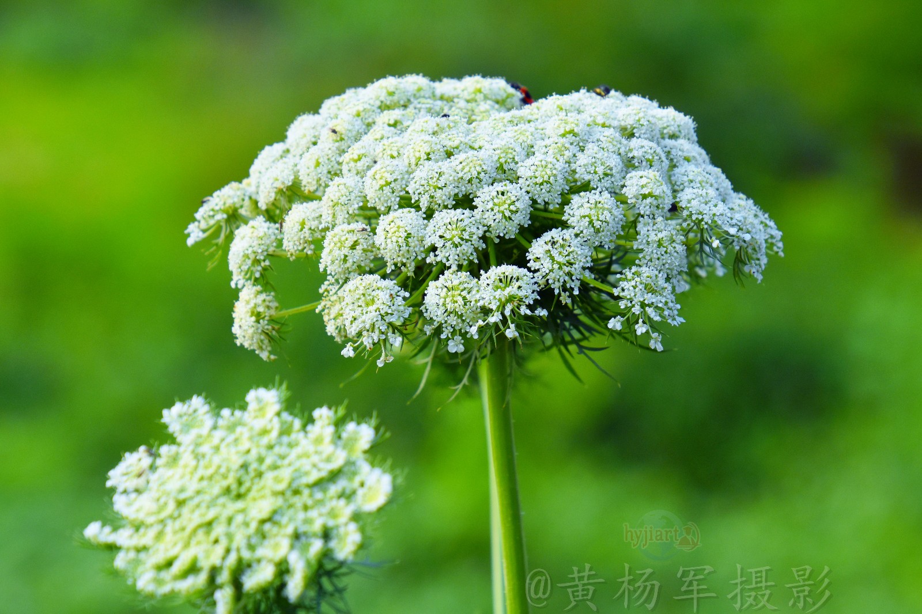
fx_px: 5953
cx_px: 461
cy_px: 307
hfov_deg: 8.9
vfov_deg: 5.9
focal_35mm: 232
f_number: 8
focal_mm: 155
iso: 800
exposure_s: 1/1000
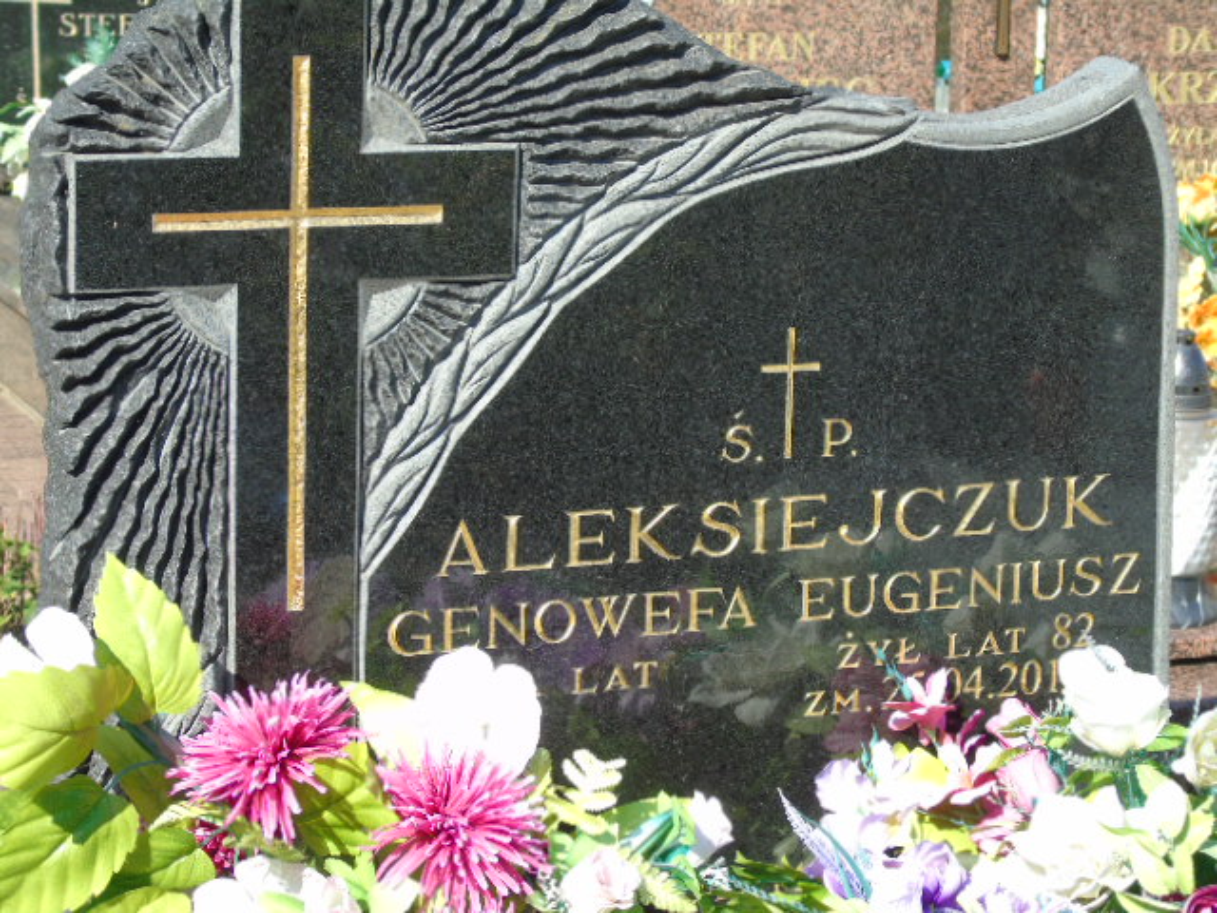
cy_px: 456
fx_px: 3305
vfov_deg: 15.7
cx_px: 608
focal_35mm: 94
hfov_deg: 20.9
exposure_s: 1/250
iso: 80
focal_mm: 17
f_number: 4.3
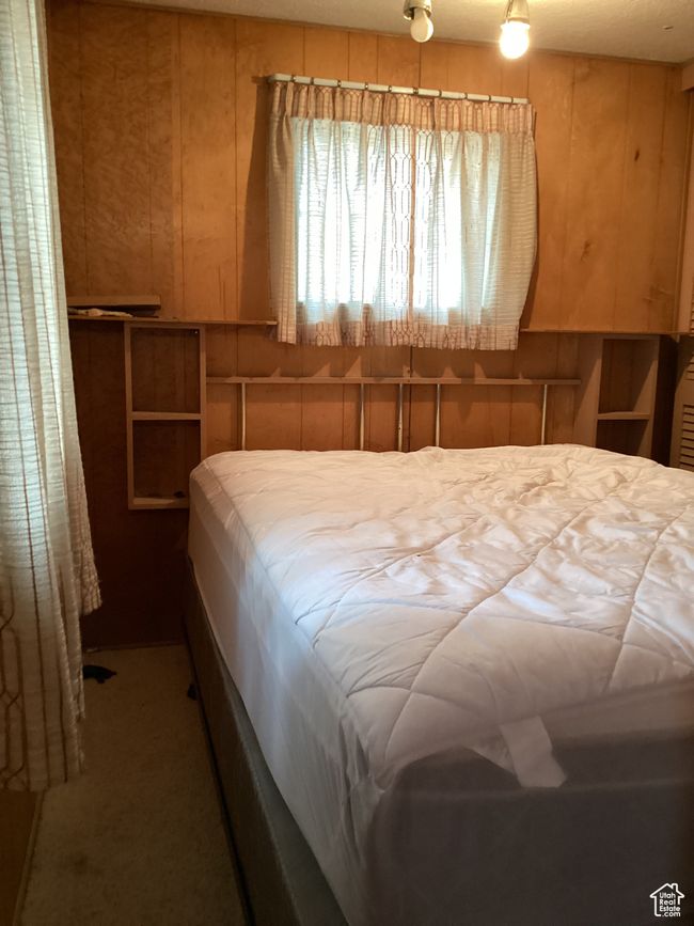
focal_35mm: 31
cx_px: 347
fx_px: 829
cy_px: 463
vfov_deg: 58.4
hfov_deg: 45.4
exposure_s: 1/40
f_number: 2.4
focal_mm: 3.3
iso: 320
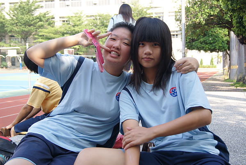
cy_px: 82
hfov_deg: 37.8
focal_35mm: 52
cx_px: 123
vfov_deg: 25.8
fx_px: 359
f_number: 5
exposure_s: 1/125
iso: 100
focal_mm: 35
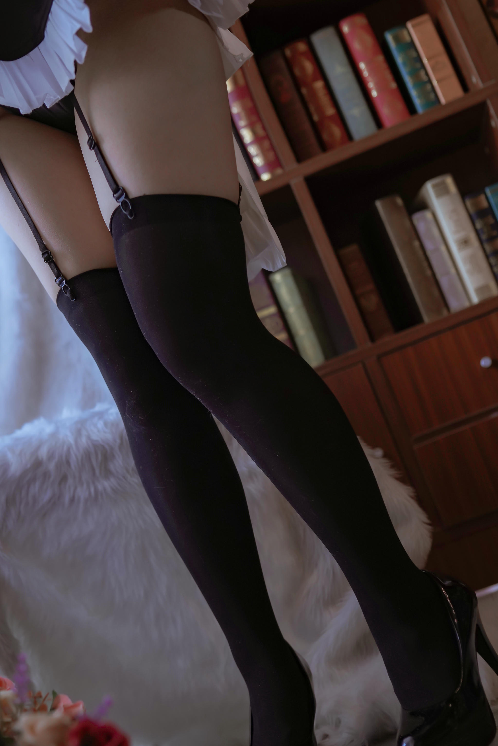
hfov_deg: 28.0
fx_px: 995
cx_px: 176
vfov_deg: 41.0
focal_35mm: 48
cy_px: 419
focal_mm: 35
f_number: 2.5
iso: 640
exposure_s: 1/160
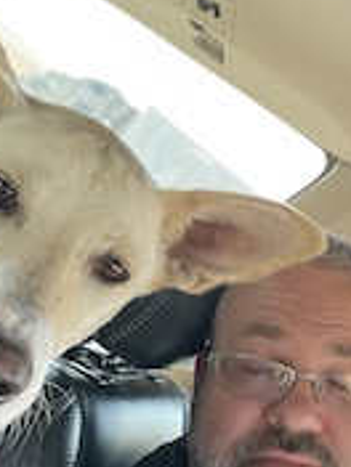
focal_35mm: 59
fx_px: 798
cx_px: 168
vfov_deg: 32.5
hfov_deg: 24.8
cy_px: 297
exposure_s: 1/121
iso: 125
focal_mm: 4.2
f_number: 1.6
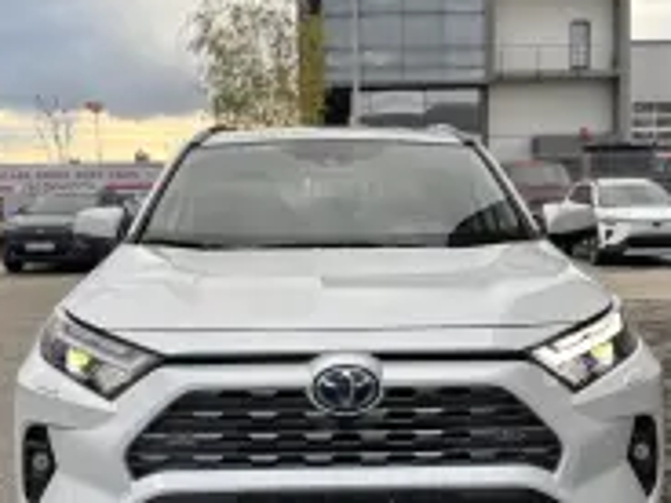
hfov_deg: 37.5
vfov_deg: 28.5
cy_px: 281
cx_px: 354
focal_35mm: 51
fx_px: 989
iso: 50
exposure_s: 1/304
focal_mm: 5.96
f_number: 1.6
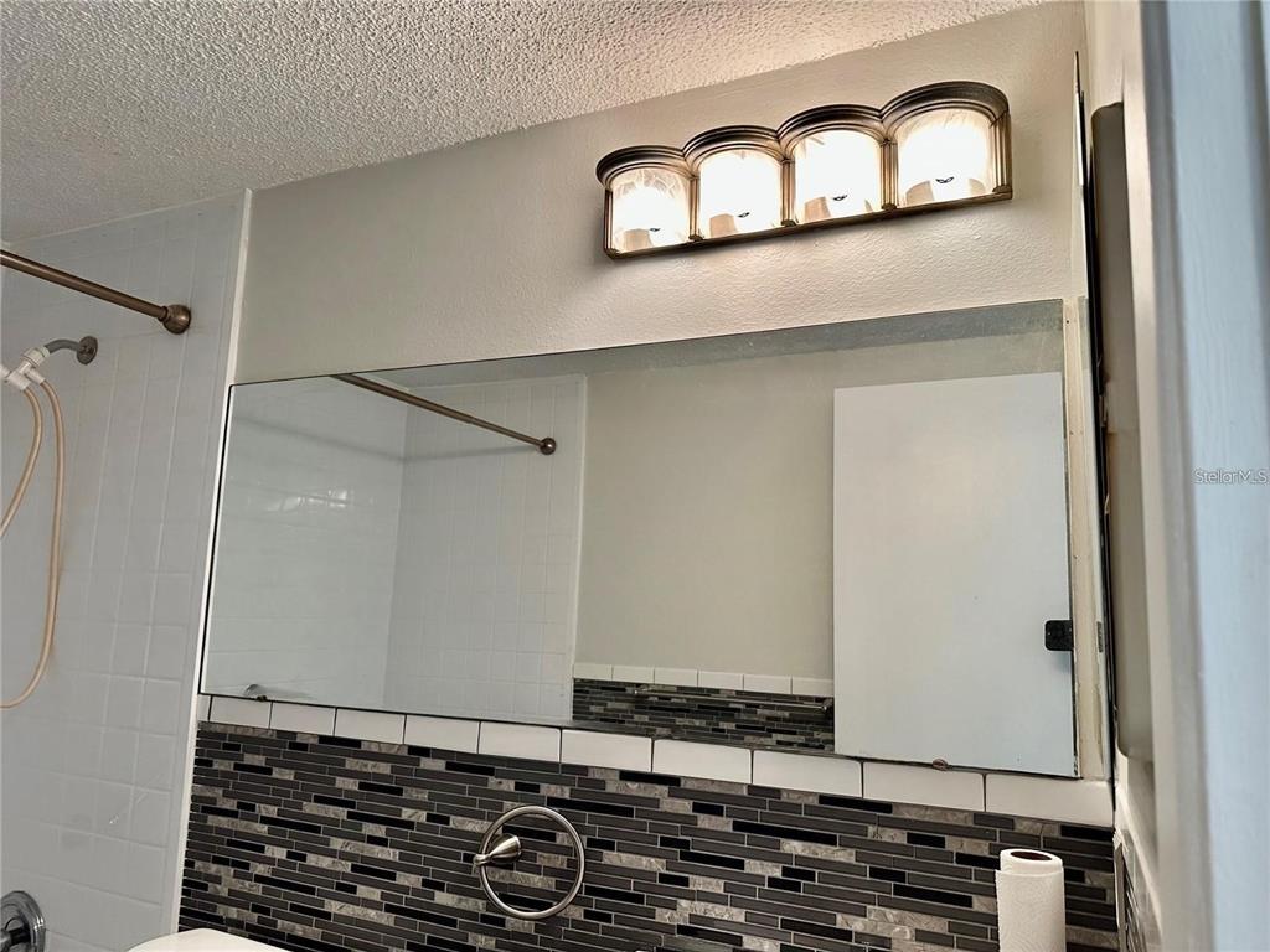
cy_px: 476
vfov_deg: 56.8
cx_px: 635
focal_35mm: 24
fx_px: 881
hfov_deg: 71.6
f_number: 1.78
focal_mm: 6.86
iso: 160
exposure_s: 1/120
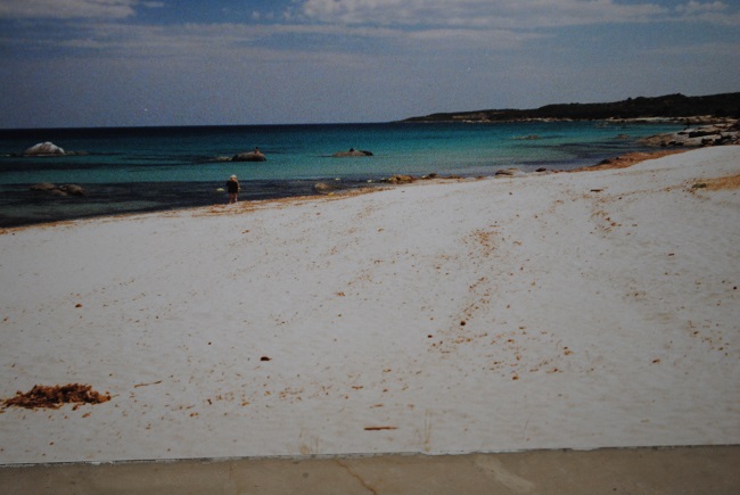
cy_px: 248
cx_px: 370
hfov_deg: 24.6
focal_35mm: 82
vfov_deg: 16.6
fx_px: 1698
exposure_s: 1/125
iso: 100
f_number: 5.6
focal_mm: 55
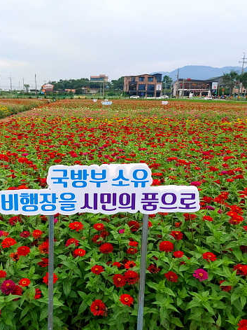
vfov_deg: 54.0
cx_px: 85
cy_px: 167
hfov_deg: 41.3
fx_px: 324
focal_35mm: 34
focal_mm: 4.58
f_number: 2
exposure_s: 1/251
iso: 50
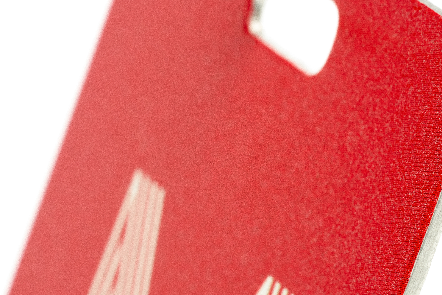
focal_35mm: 126
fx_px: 1547
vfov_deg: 10.9
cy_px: 163
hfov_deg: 16.3
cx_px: 253
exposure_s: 1/160
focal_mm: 90
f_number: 22
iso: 1250
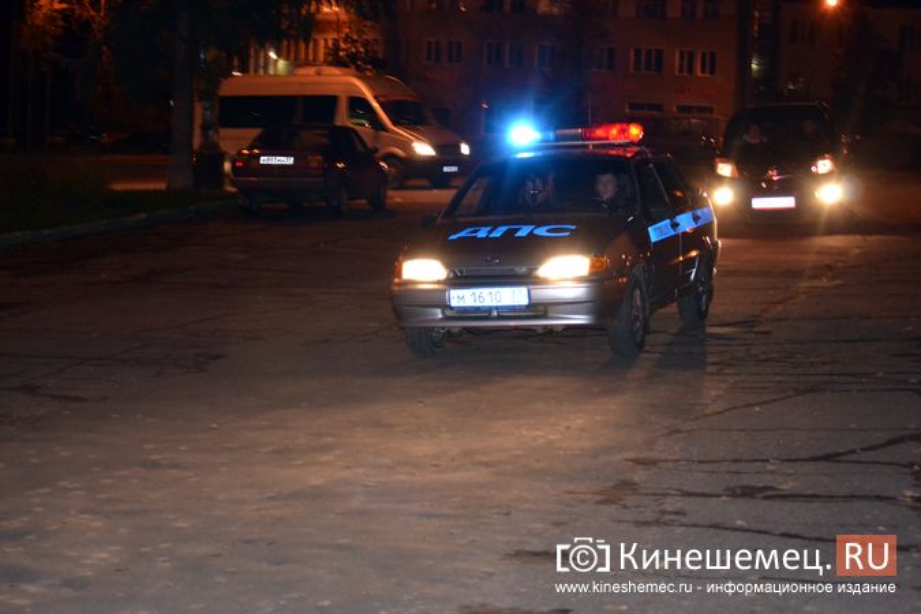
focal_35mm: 82
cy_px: 307
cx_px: 460
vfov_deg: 16.6
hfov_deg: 24.6
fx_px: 2110
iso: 2500
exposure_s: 1/60
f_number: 4
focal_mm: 55
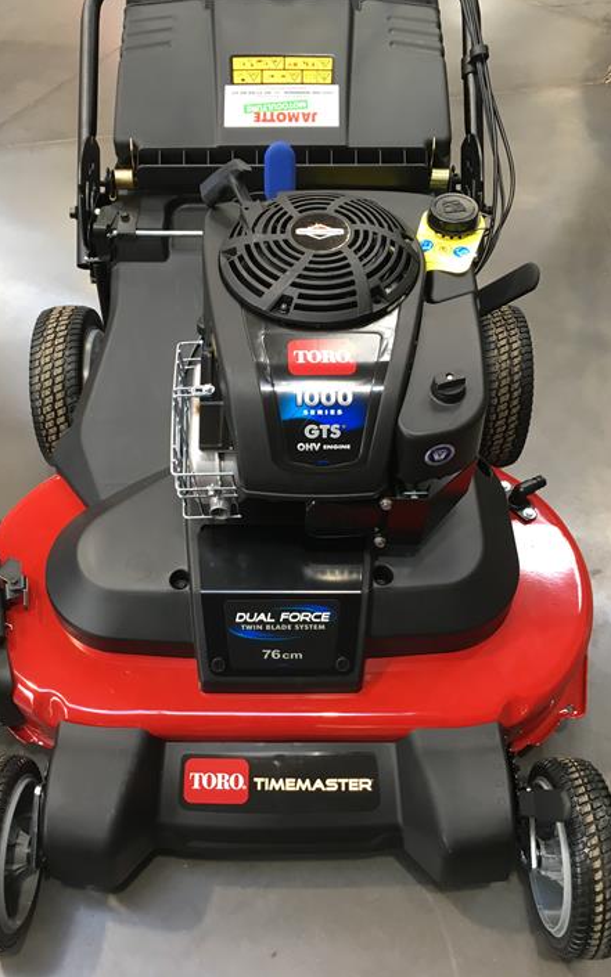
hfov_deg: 40.5
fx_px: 826
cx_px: 276
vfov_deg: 61.2
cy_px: 488
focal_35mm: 31
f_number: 2.2
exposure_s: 1/33
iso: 80
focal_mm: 4.15
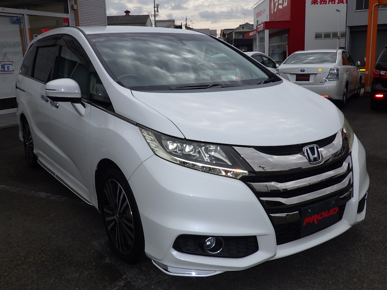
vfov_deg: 41.8
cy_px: 145
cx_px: 194
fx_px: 380
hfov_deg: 54.0
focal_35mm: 34
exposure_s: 1/1000
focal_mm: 6.1
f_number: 4.6
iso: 125
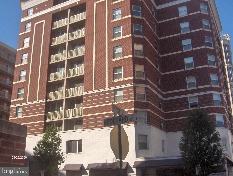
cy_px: 88
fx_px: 263
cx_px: 116
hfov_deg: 47.8
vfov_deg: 36.9
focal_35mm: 39
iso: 100
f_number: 4.8
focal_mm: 8
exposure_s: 1/606
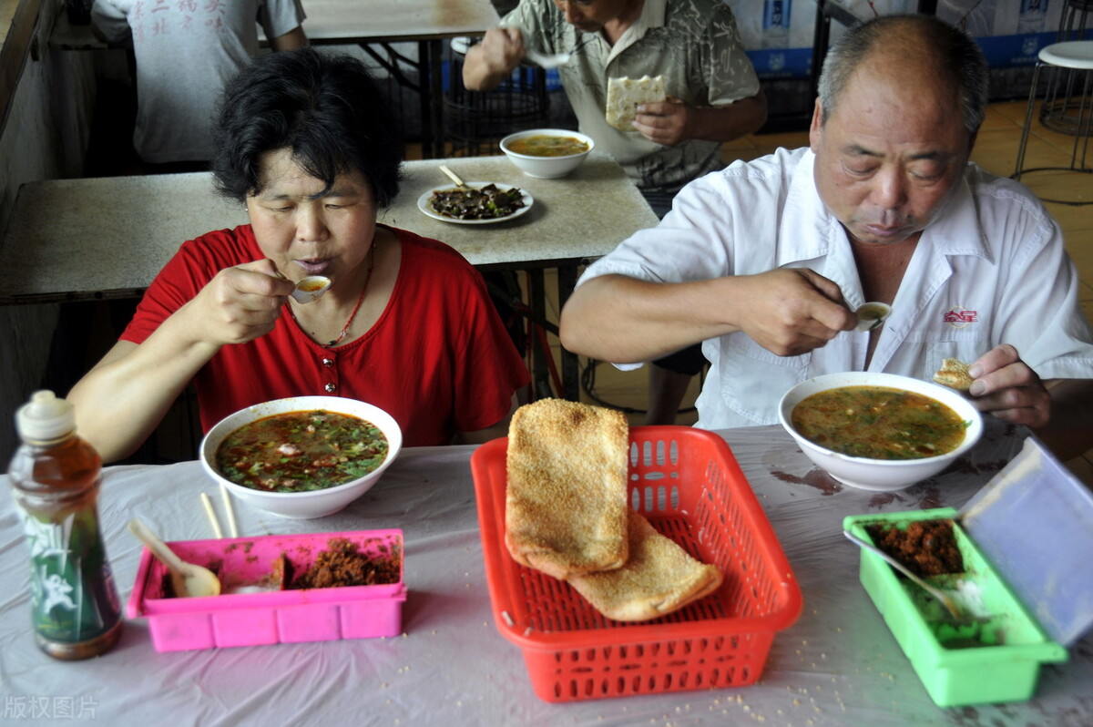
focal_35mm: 51
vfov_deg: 26.4
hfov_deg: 38.9
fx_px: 1547
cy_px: 364
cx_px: 546
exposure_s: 1/25
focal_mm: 34
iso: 200
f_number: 4.2
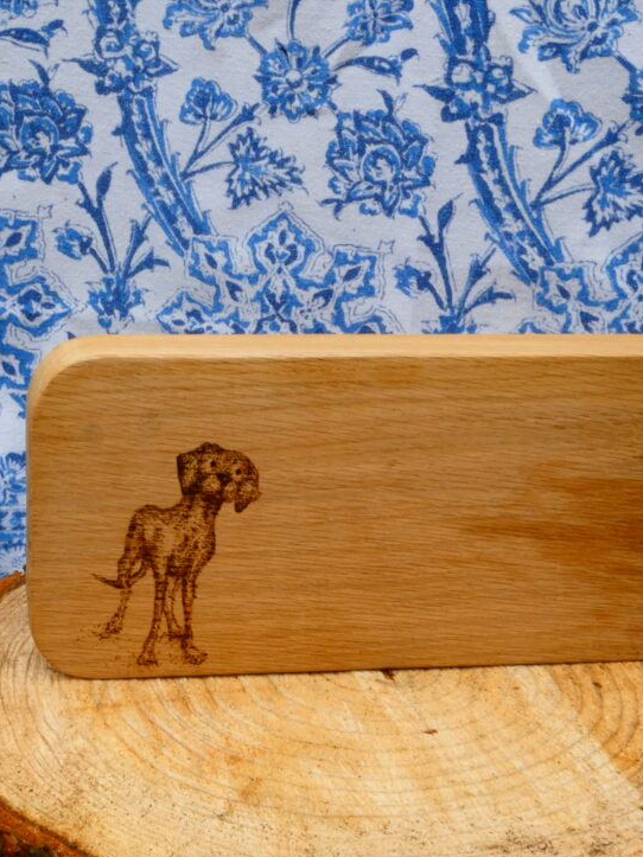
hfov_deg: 21.6
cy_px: 398
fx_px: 1685
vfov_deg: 28.6
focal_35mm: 68
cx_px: 306
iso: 125
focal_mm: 8.6
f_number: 8
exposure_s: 1/80
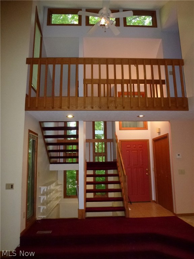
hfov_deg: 56.8
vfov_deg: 71.6
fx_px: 179
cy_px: 130
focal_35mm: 24
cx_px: 97
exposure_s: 1/60
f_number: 3.3
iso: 400
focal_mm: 4.3
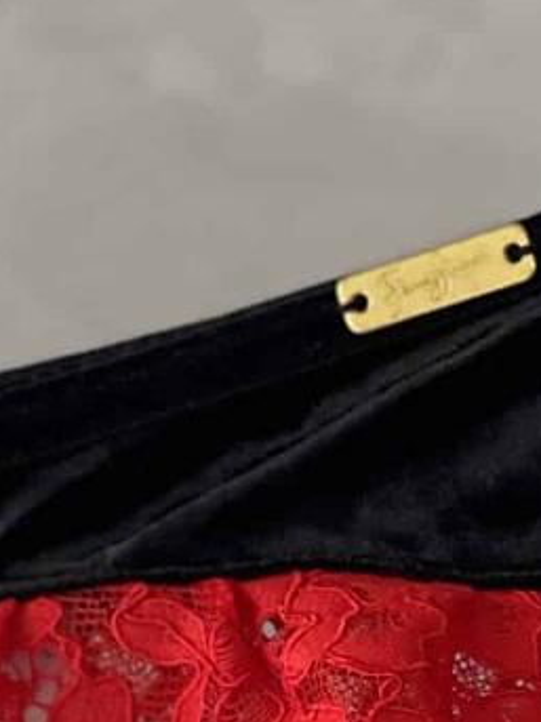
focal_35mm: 261
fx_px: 5442
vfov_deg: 7.4
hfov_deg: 5.7
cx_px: -109
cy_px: 1139
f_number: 2.2
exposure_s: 1/120
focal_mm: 7.5
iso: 160
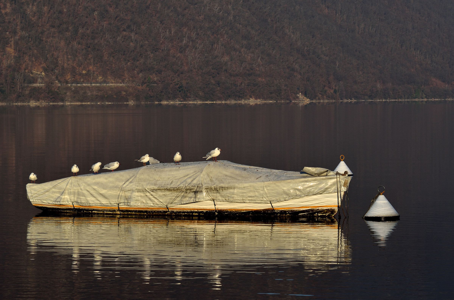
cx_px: 227
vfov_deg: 9.1
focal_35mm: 150
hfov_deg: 13.7
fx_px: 1888
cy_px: 150
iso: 125
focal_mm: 100
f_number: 8
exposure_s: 1/640
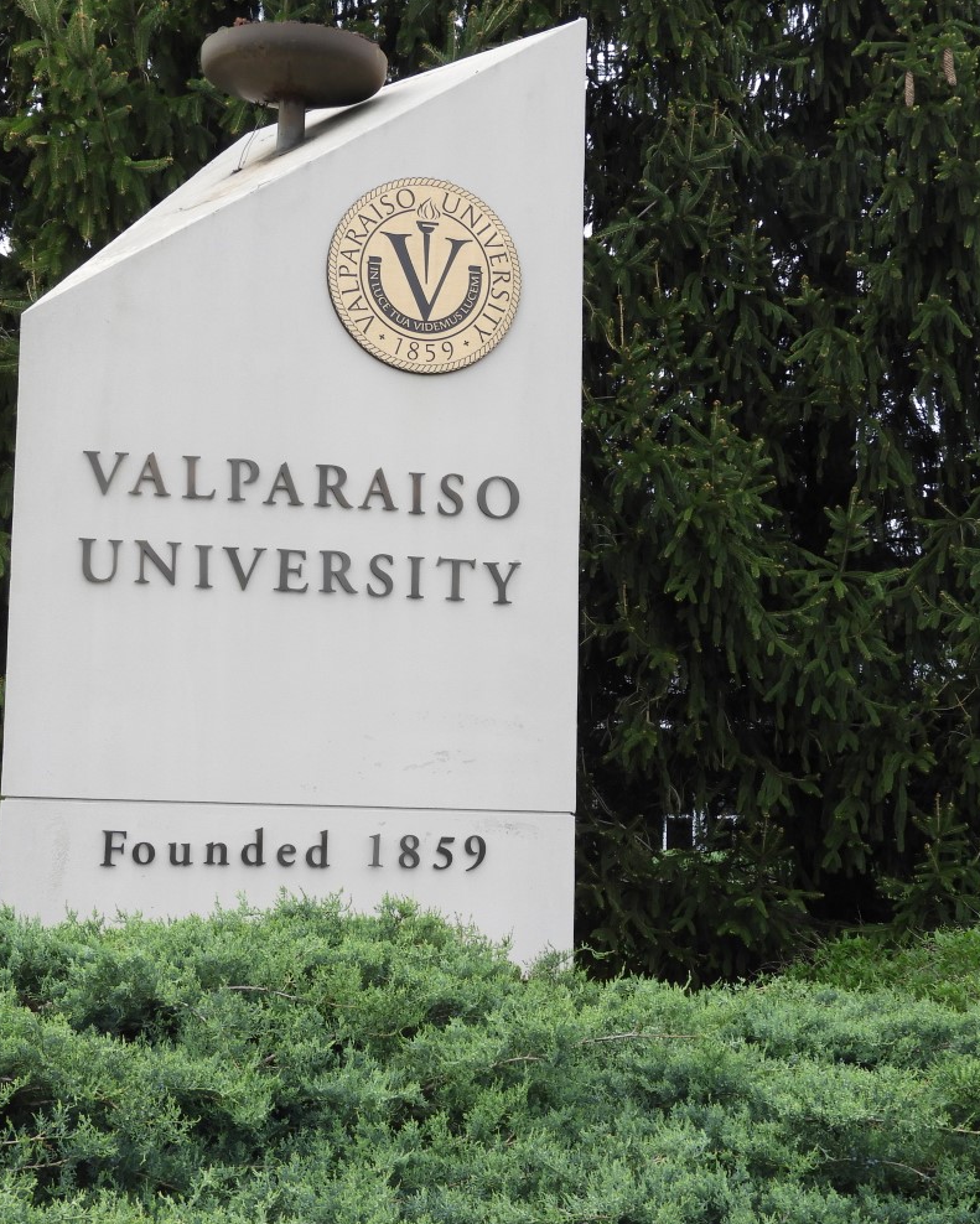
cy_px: 607
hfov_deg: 23.8
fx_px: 2319
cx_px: 409
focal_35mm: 64
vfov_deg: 29.6
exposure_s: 1/320
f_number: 4
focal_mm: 8.1
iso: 100
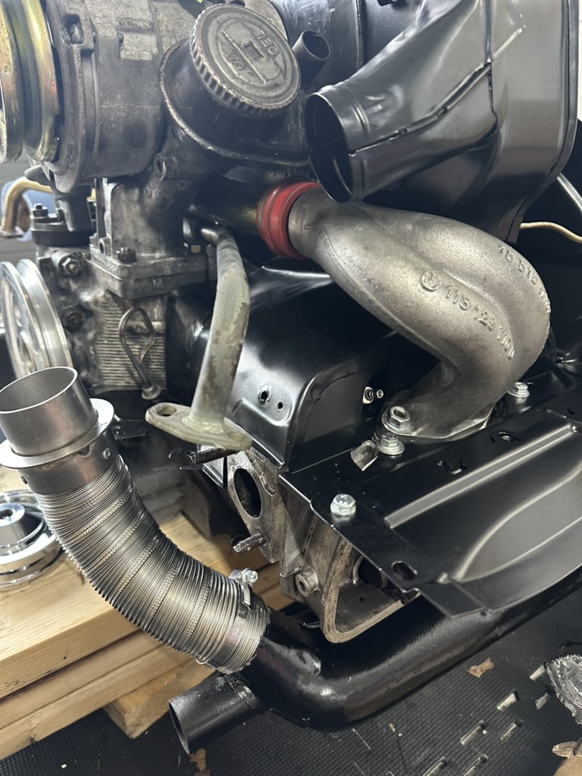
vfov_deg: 71.6
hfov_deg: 56.8
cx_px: 291
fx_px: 538
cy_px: 388
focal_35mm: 24
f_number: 1.78
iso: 250
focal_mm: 6.86
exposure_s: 1/50
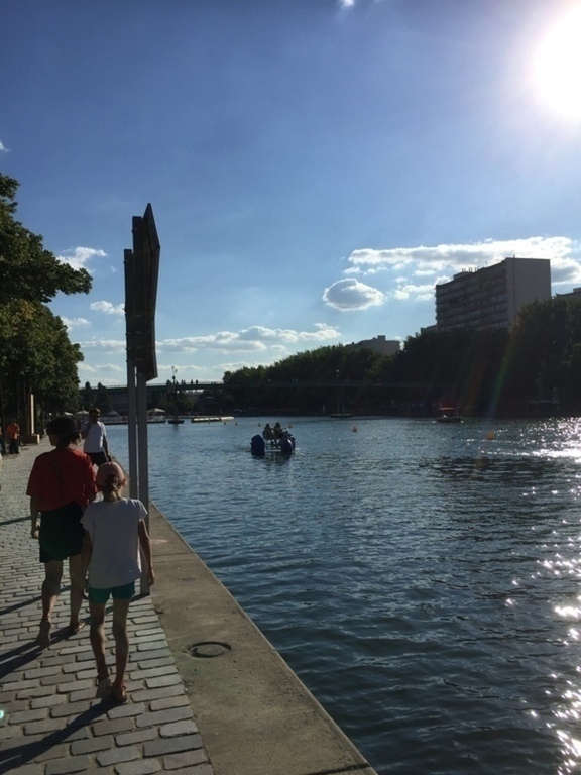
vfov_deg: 61.7
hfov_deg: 48.2
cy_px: 388
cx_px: 290
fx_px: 649
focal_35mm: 29
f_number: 2.2
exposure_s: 1/5650
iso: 32
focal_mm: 4.15
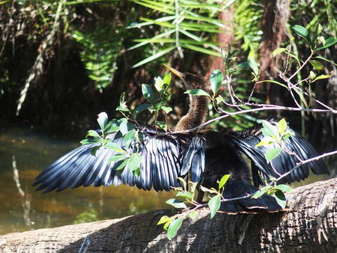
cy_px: 126
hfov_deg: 6.6
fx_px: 2922
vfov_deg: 5.0
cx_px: 168
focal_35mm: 300
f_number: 2.8
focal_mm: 64.3
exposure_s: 1/400
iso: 100
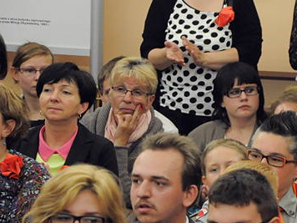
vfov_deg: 4.1
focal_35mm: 361
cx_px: 305
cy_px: 153
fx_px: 3099
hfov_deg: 5.5
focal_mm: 105
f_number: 5.6
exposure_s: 1/80
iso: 2500
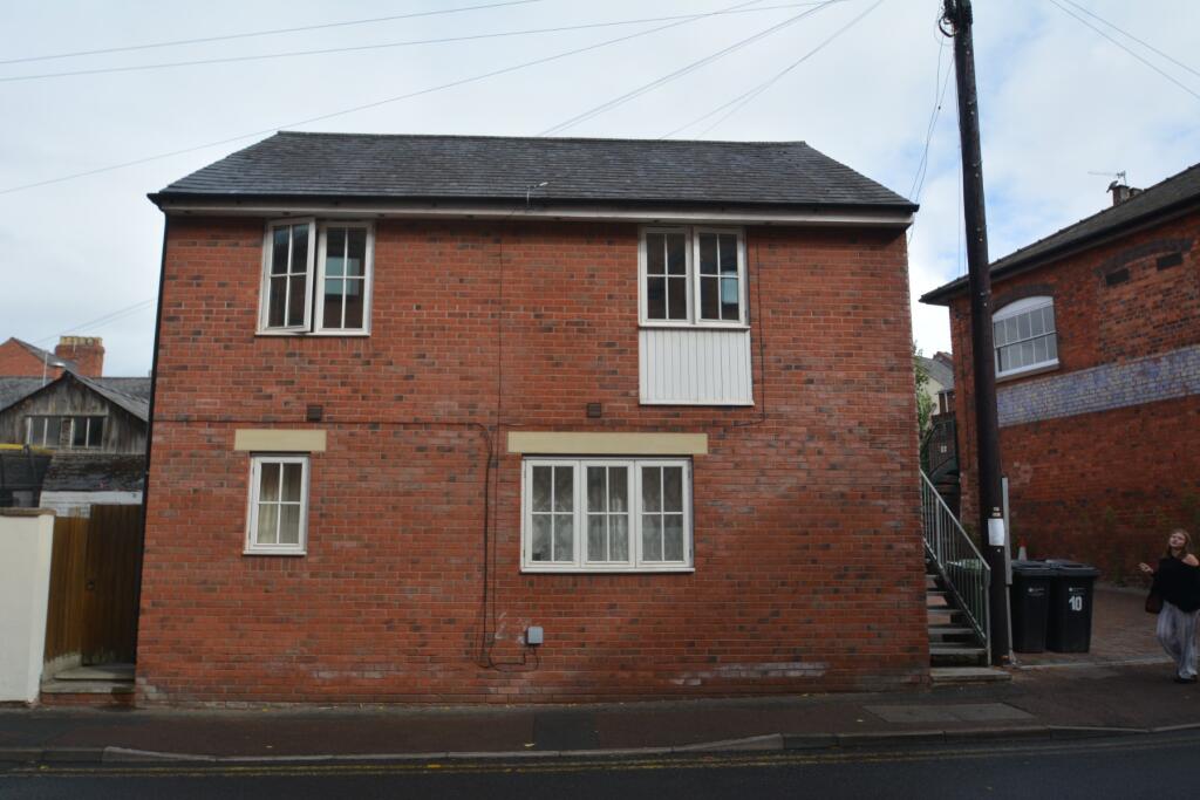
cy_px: 400
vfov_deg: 53.1
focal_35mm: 24
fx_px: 800
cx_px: 600
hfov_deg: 73.7
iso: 180
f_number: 8
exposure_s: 1/250
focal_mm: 16
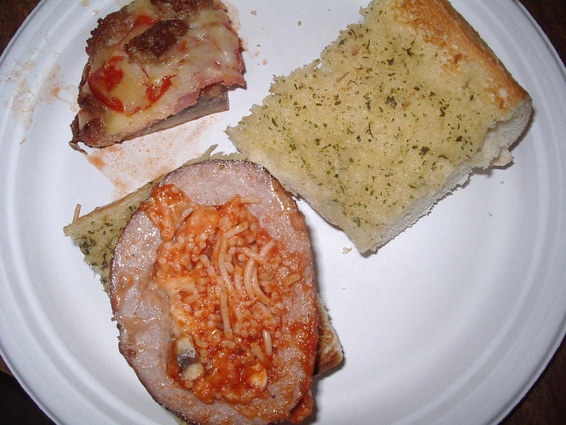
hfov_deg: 49.0
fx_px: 621
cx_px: 283
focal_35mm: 38
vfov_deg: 37.7
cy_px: 212
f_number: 4.8
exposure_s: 1/60
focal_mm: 5.8
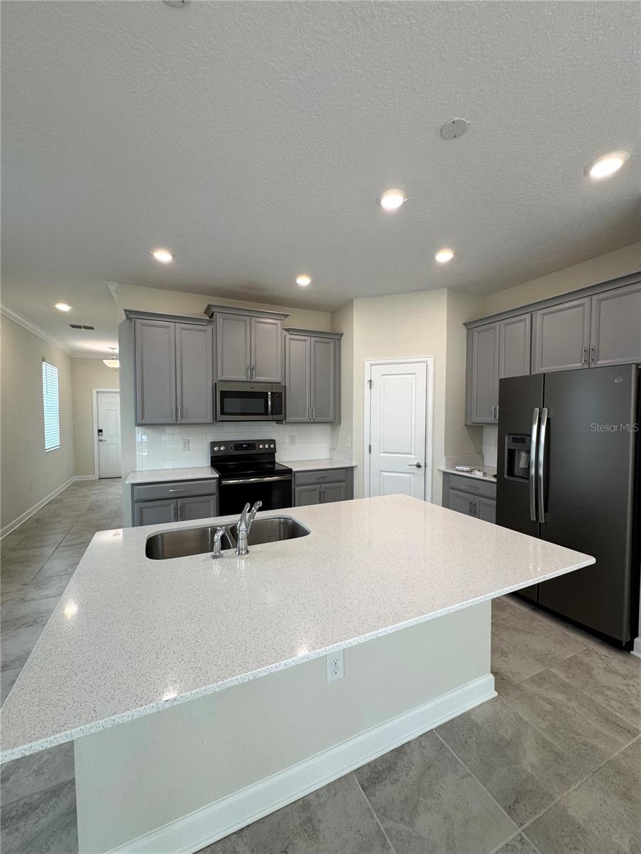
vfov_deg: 102.1
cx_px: 320
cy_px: 427
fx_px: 346
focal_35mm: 14
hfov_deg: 85.7
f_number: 2.2
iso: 160
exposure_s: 1/120
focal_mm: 2.22
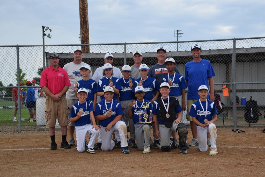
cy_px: 88
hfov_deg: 35.0
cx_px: 132
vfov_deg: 23.8
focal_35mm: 57
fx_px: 420
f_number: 4.5
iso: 400
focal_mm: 38
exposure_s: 1/1250
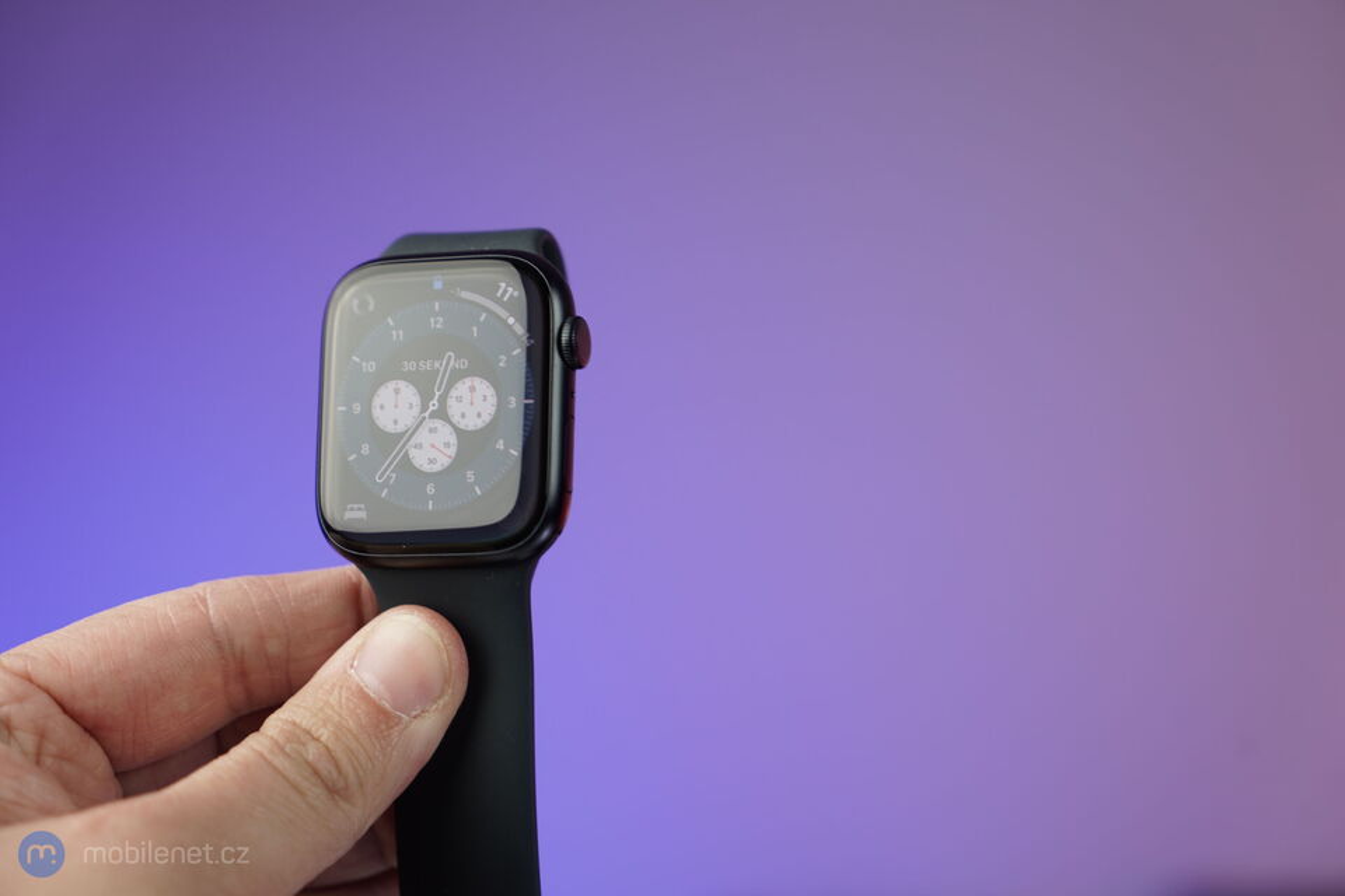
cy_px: 448
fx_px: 2316
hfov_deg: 32.4
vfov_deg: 21.9
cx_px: 672
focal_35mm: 62
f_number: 4
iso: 100
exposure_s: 1/50
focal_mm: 62
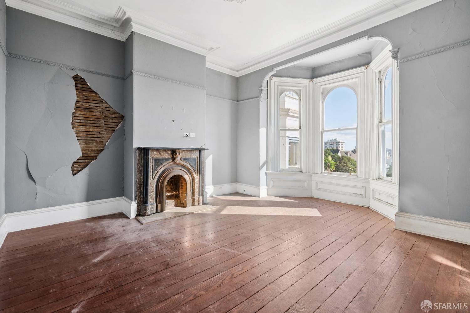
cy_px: 156
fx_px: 209
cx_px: 235
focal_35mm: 16
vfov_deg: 73.7
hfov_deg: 96.8
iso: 400
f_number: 16
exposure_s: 1/10
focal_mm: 16
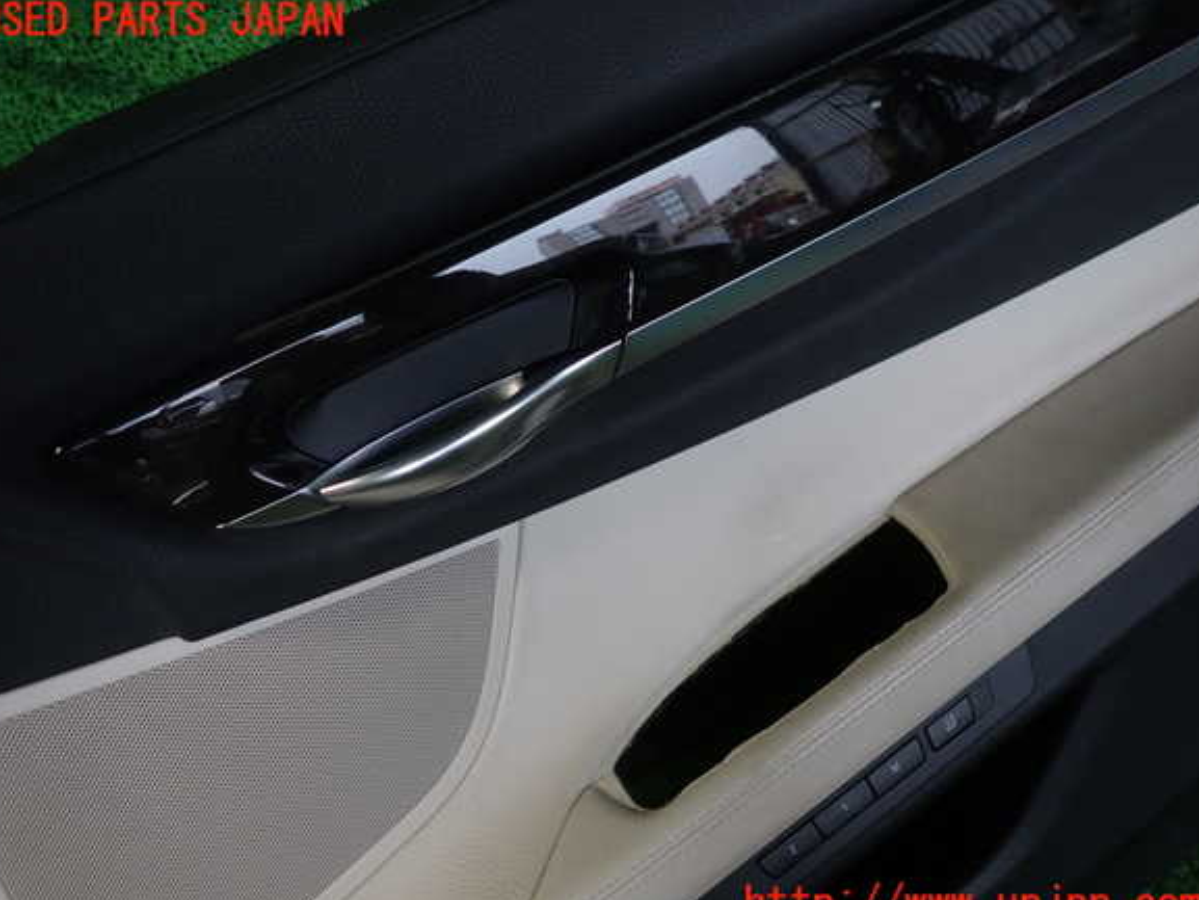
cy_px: 464
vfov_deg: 53.1
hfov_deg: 67.3
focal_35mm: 26
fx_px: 901
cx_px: 590
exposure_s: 1/50
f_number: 2
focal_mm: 4.5
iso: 200
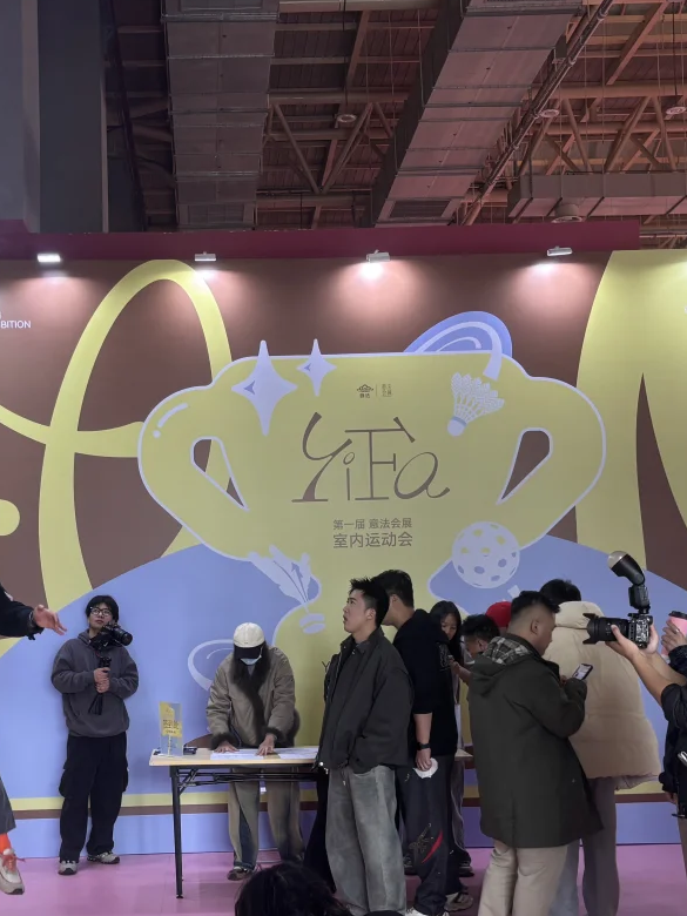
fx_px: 1270
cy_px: 570
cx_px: 215
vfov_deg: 39.4
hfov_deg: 30.0
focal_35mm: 48
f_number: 1.6
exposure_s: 1/100
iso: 80
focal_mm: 5.96
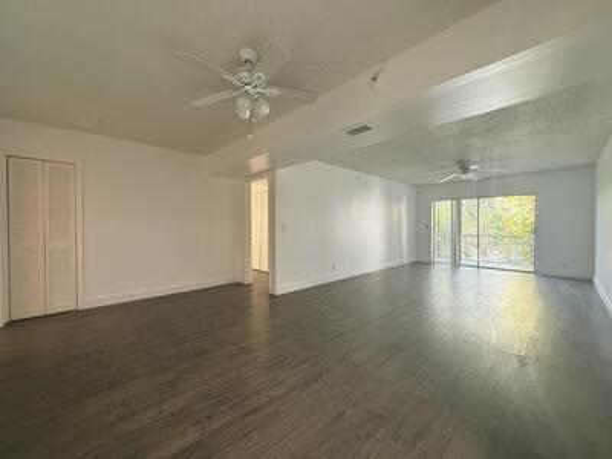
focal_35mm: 14
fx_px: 248
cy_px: 230
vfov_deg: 85.7
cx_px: 306
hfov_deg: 102.1
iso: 320
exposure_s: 1/60
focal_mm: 2.22
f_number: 2.2
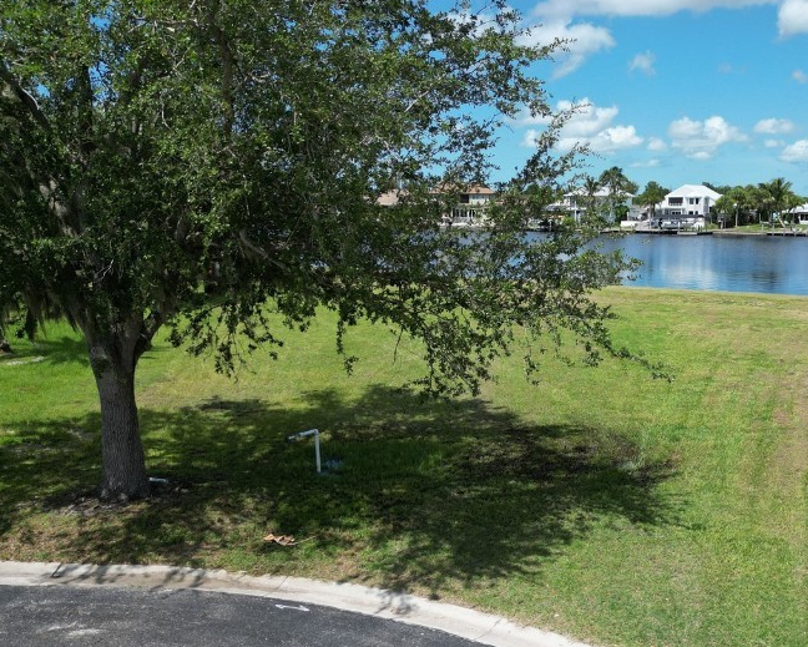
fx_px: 885
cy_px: 446
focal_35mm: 37
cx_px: 546
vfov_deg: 39.5
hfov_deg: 48.2
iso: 120
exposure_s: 1/3200
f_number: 1.7
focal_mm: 6.72
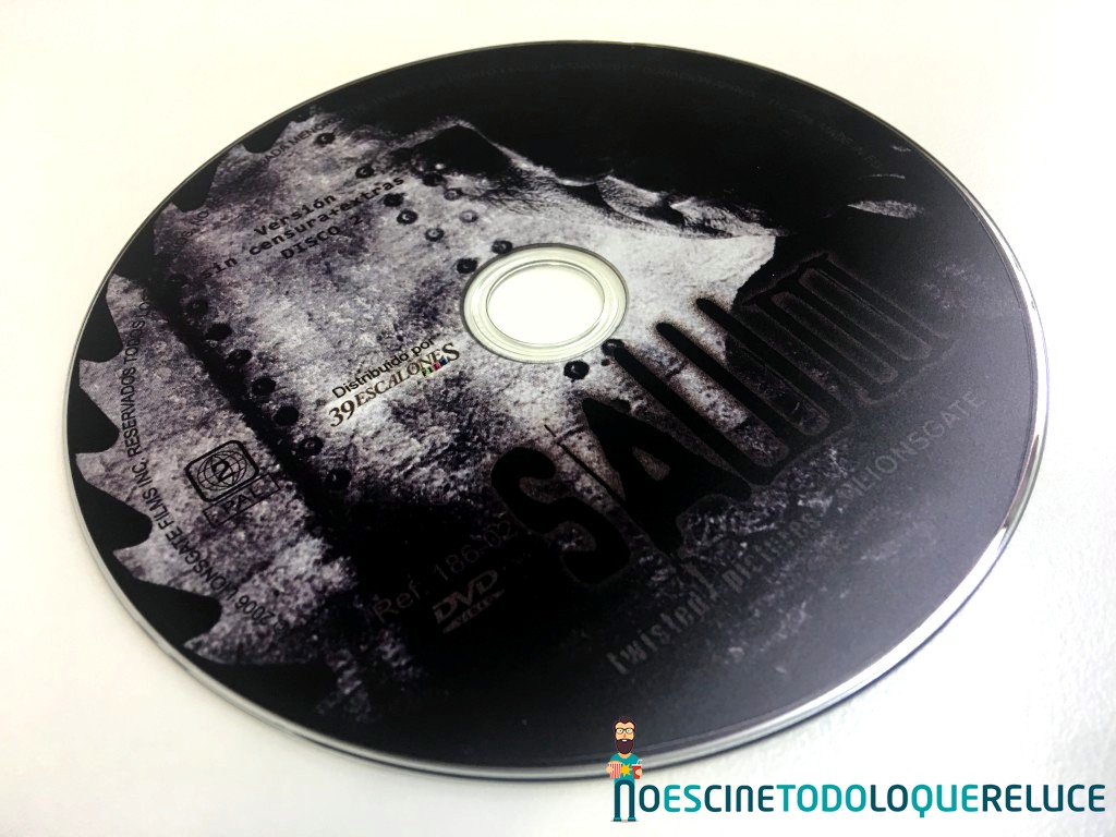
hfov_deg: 61.7
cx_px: 558
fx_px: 935
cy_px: 418
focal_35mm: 29
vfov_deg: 48.2
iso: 50
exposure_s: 1/17
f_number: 2.2
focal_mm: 4.15
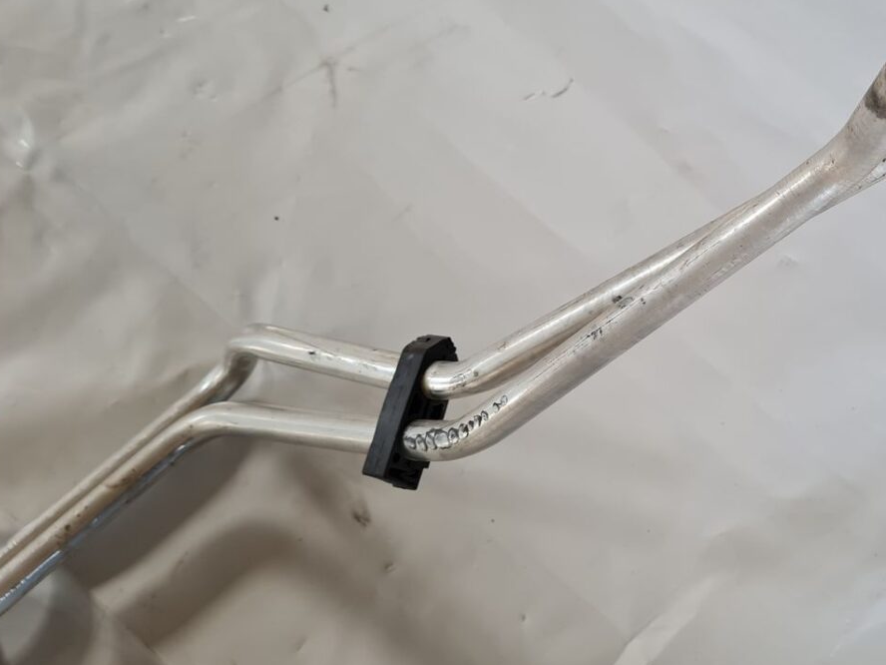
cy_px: 243
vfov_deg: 34.9
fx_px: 1049
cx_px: 690
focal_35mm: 41
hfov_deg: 43.9
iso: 160
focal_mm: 5.4
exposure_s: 1/100
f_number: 1.8
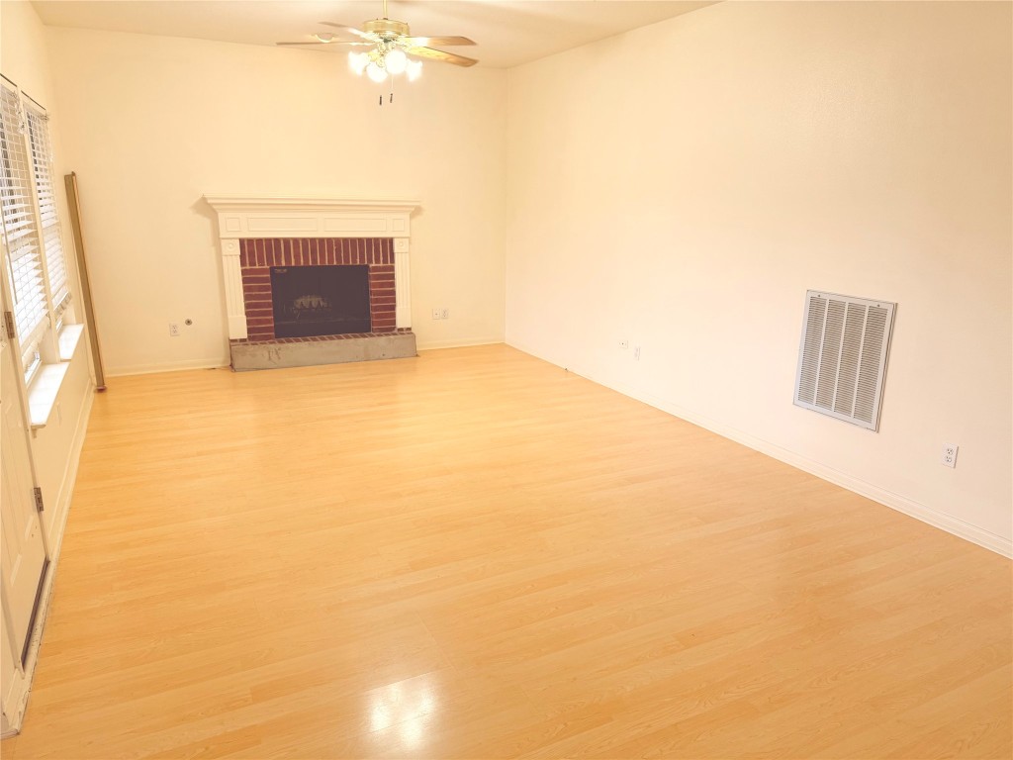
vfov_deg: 56.8
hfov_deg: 71.6
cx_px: 506
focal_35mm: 24
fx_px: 702
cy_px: 380
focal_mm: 6.76
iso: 125
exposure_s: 1/60
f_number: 1.78
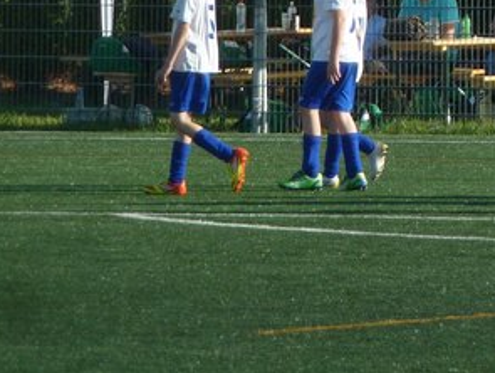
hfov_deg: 2.8
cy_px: -19
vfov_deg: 2.1
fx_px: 10180
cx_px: 416
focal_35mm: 711
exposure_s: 1/500
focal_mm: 49.2
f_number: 4.9
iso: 160
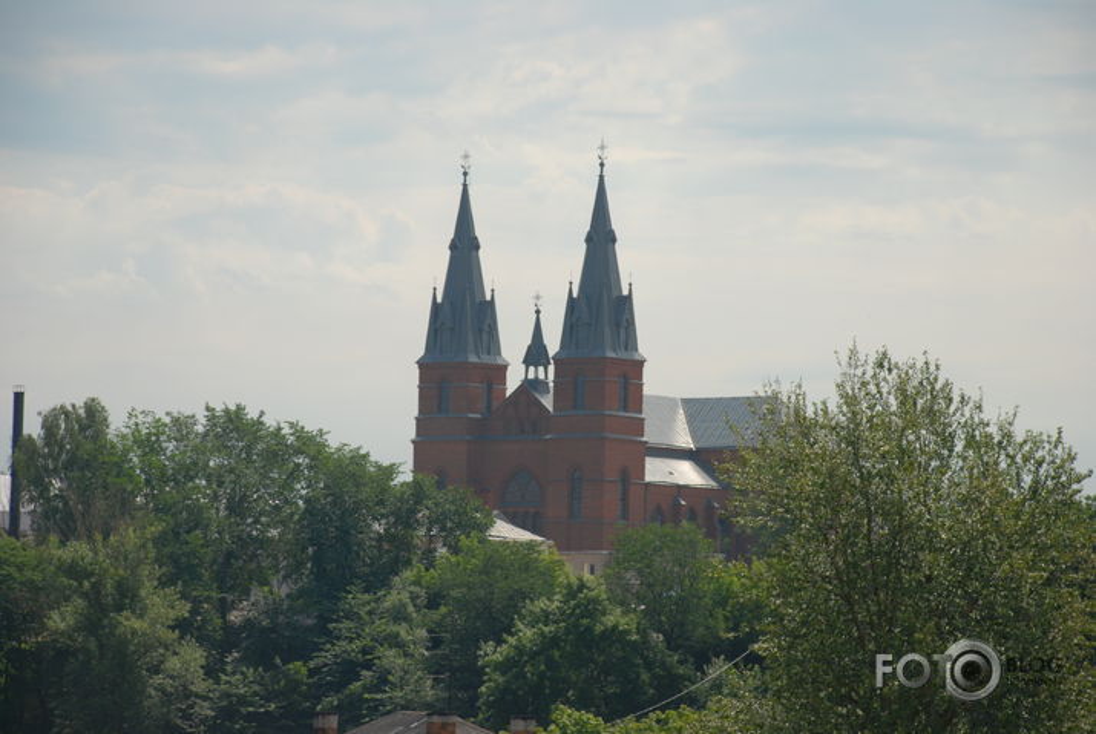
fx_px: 4116
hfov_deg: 15.2
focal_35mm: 135
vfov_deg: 10.2
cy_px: 367
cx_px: 548
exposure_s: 1/500
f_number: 5.6
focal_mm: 90
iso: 100
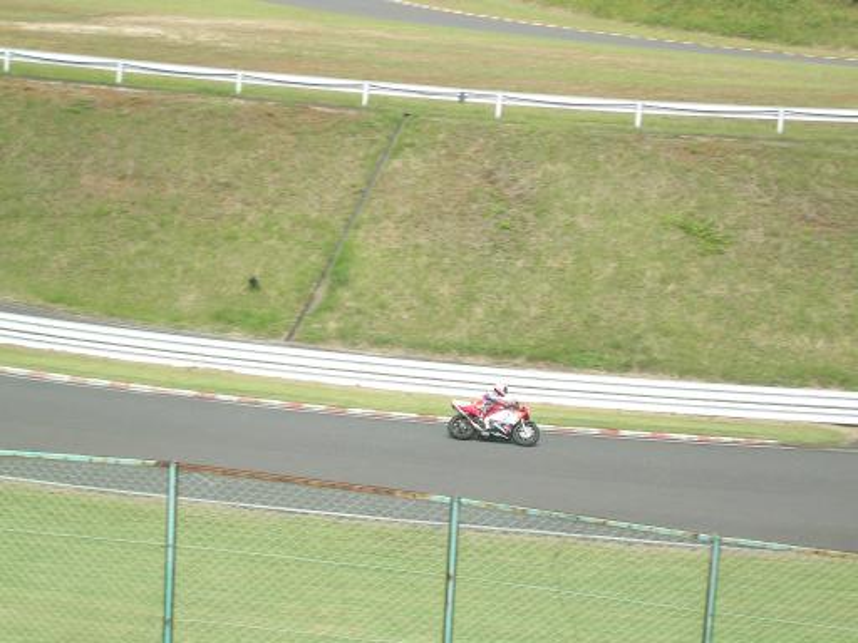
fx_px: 2603
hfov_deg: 18.7
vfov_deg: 14.1
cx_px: 429
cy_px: 322
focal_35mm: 105
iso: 50
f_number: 4.9
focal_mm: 16.2
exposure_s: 1/329
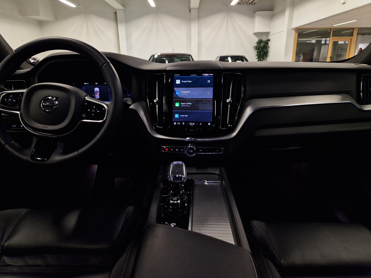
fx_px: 247
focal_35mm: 23
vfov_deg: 58.9
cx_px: 186
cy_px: 139
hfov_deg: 73.9
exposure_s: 1/100
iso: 160
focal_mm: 5.4
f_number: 1.8
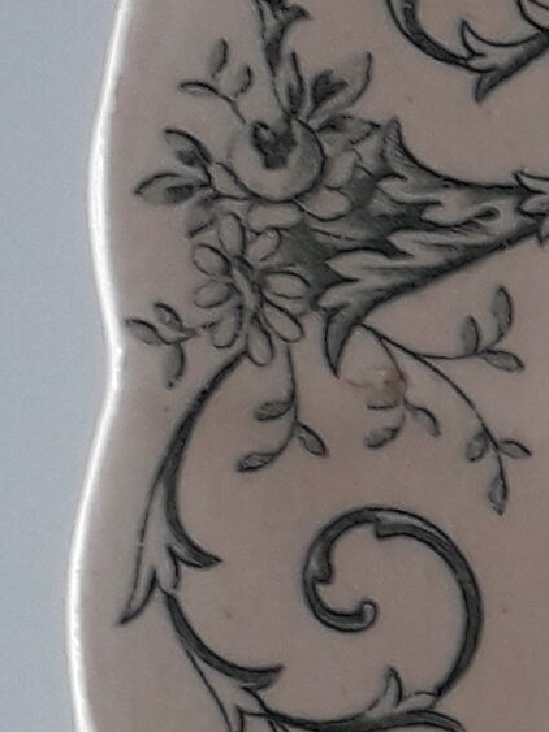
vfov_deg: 9.9
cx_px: 1596
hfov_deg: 6.8
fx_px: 4189
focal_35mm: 198
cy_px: 719
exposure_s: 1/100
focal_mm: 3.6
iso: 40
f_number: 1.9
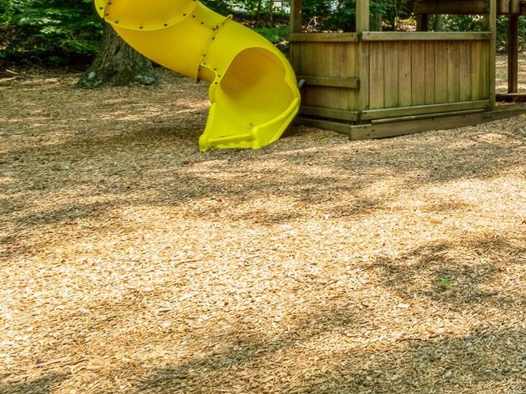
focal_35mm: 49
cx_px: 722
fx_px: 745
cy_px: -3
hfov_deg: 29.4
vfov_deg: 27.9
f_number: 8
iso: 200
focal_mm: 8
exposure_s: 1/60
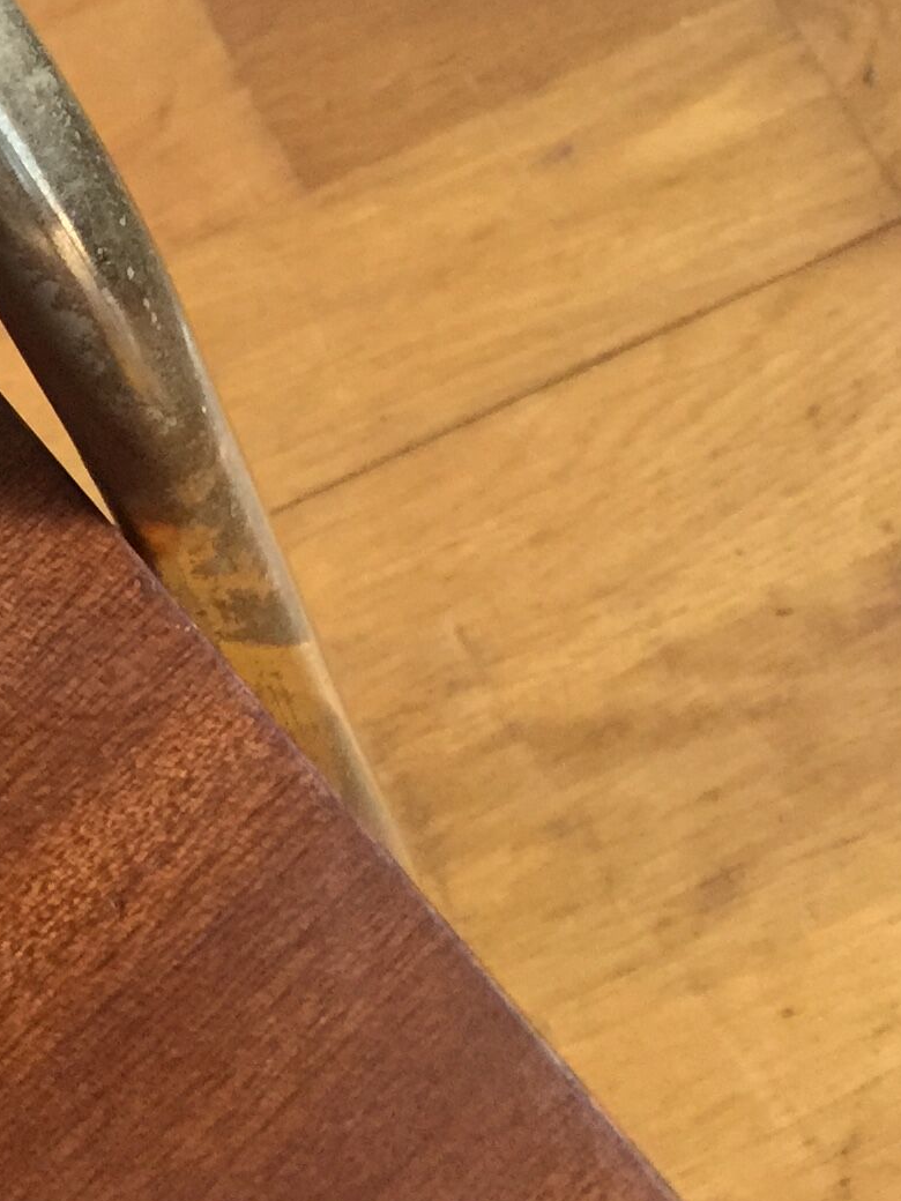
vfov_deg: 19.6
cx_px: -313
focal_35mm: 91
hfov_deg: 15.4
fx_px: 3158
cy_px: -427
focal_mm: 4.15
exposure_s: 1/17
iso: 80
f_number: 2.2
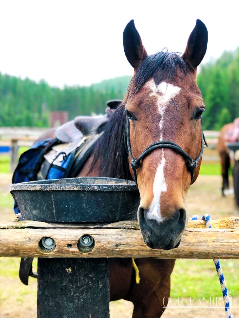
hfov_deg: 25.7
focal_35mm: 57
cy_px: 159
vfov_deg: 33.8
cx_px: 120
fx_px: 525
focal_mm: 6.6
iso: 20
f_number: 2.8
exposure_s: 1/60
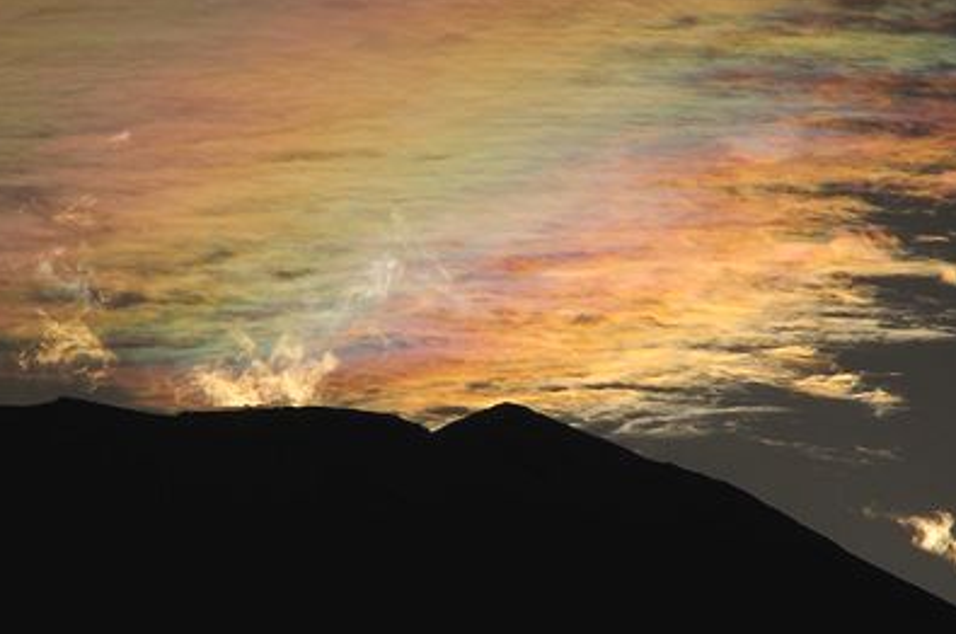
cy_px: 302
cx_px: 450
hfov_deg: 2.8
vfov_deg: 1.8
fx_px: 19725
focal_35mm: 744
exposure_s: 1/2500
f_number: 25
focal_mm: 200
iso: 200
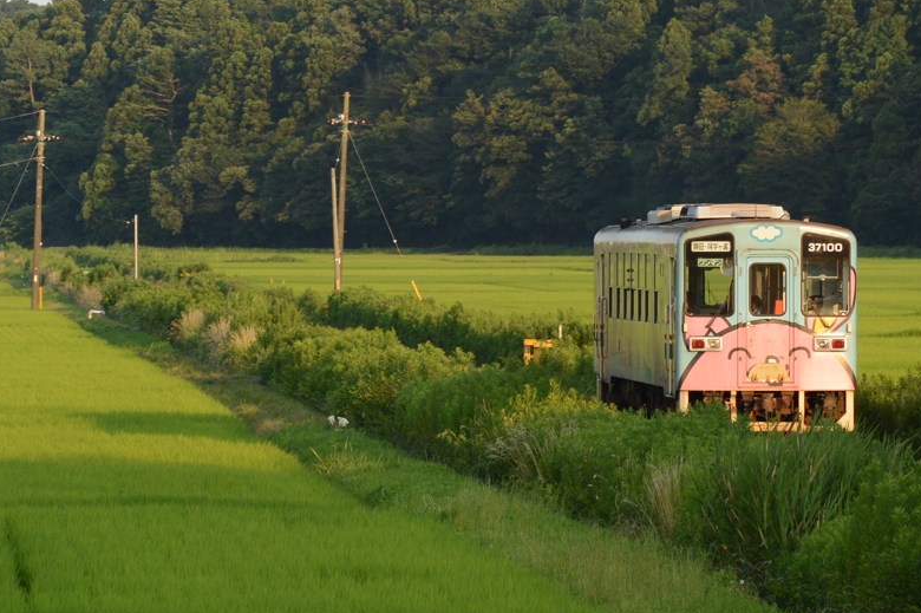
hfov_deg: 5.3
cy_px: 244
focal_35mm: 390
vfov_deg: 3.5
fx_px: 9971
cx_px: 407
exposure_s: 1/200
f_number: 5.6
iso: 160
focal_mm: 110
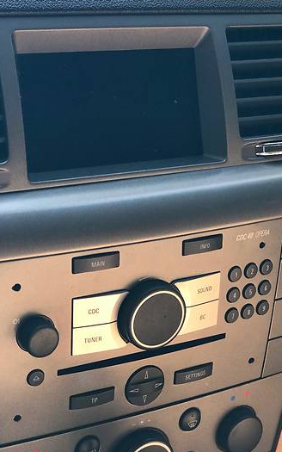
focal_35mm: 69
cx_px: 121
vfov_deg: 29.8
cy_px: 211
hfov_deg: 18.9
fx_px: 849
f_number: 2.8
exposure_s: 1/90
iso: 40
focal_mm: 6.6
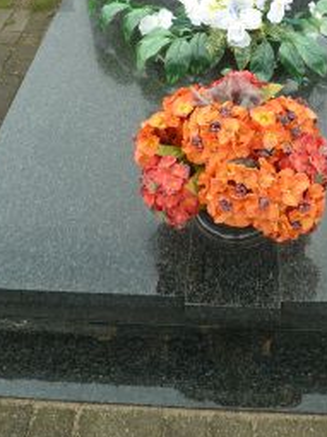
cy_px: 46
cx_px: 205
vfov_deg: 37.8
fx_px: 592
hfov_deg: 30.7
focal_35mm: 47
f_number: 3.3
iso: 80
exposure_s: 1/80
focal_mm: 4.1
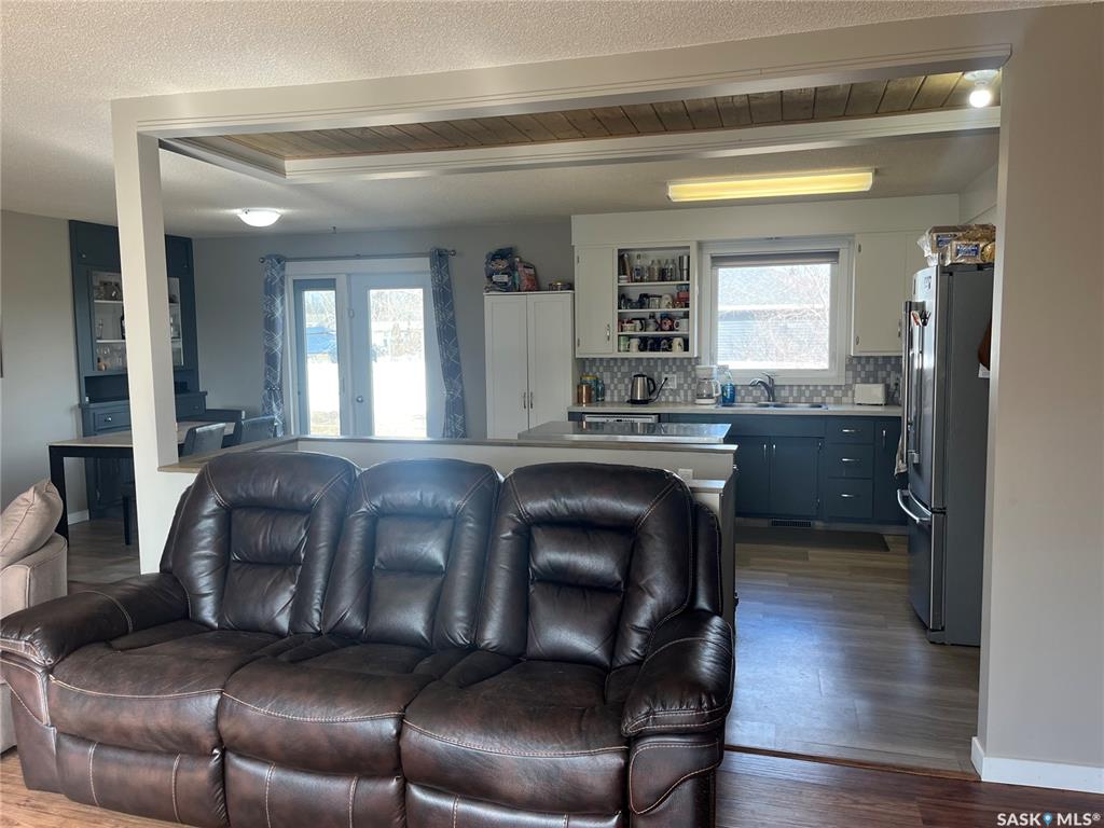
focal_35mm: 26
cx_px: 552
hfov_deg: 67.3
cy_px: 414
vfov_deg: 53.1
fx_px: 829
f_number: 1.6
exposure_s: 1/120
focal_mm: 5.1
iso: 80
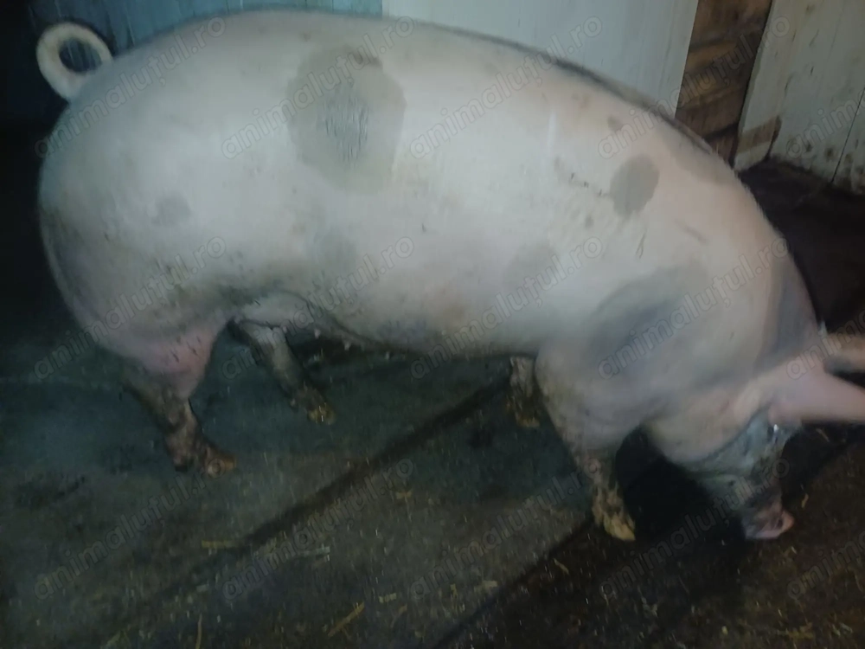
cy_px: 324
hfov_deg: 69.4
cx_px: 432
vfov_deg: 54.9
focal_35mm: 25
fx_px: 625
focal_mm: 4.65
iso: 400
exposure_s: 1/25
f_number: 1.8
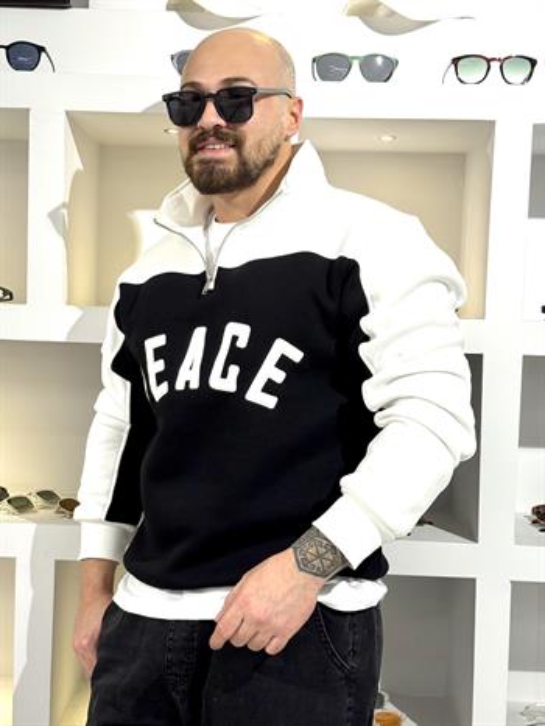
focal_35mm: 48
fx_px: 1007
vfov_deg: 39.6
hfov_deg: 30.3
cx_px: 272
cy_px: 363
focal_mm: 6.76
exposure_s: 1/100
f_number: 1.78
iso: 64
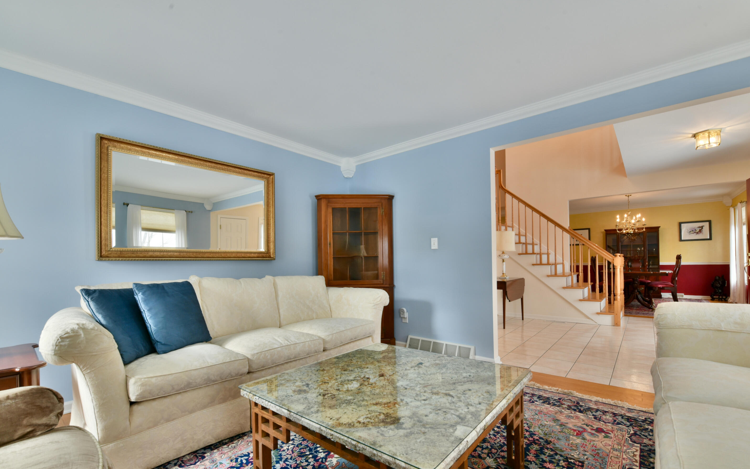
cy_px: 260
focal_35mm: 15
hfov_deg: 101.5
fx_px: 307
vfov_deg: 74.5
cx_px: 375
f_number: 11
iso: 800
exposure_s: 1/40
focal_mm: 14
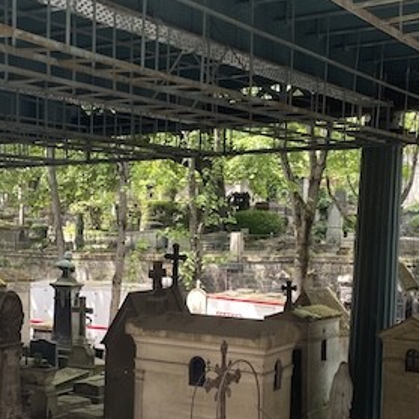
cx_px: 143
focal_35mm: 66
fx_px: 904
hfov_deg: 26.0
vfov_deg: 25.9
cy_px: 299
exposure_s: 1/121
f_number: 1.6
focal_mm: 4.2
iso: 32
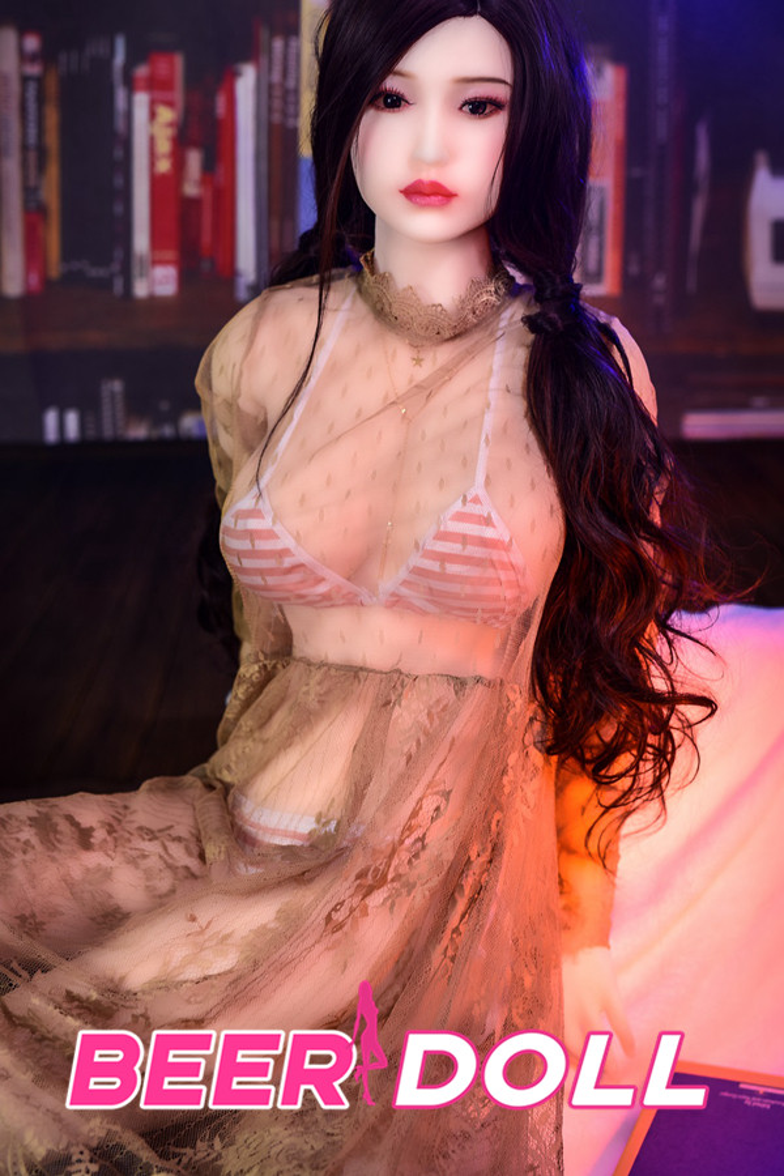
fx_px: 1633
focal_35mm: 50
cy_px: 588
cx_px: 392
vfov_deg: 39.6
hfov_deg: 27.0
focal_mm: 50
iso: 100
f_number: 3.2
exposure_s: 1/30
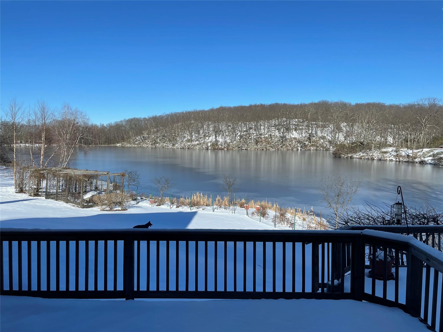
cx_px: 222
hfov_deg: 67.3
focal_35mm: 26
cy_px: 166
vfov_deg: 53.1
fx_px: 333
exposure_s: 1/3300
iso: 32
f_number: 1.6
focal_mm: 4.2
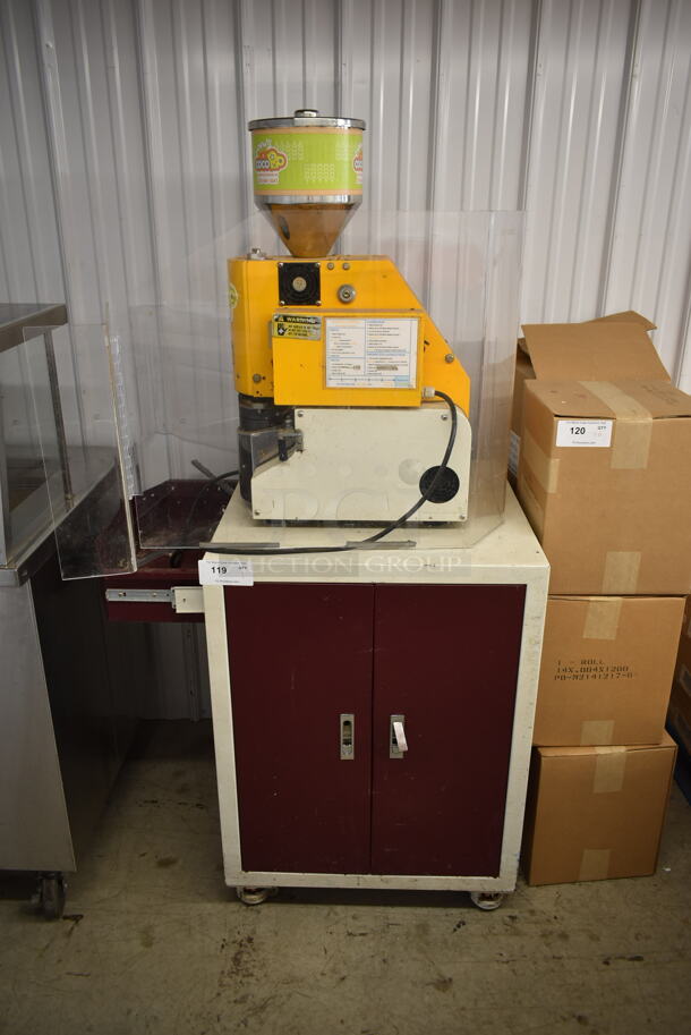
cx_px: 346
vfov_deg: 67.3
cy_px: 518
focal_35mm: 27
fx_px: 776
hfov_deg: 48.0
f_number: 3.5
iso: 400
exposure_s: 1/30
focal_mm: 18
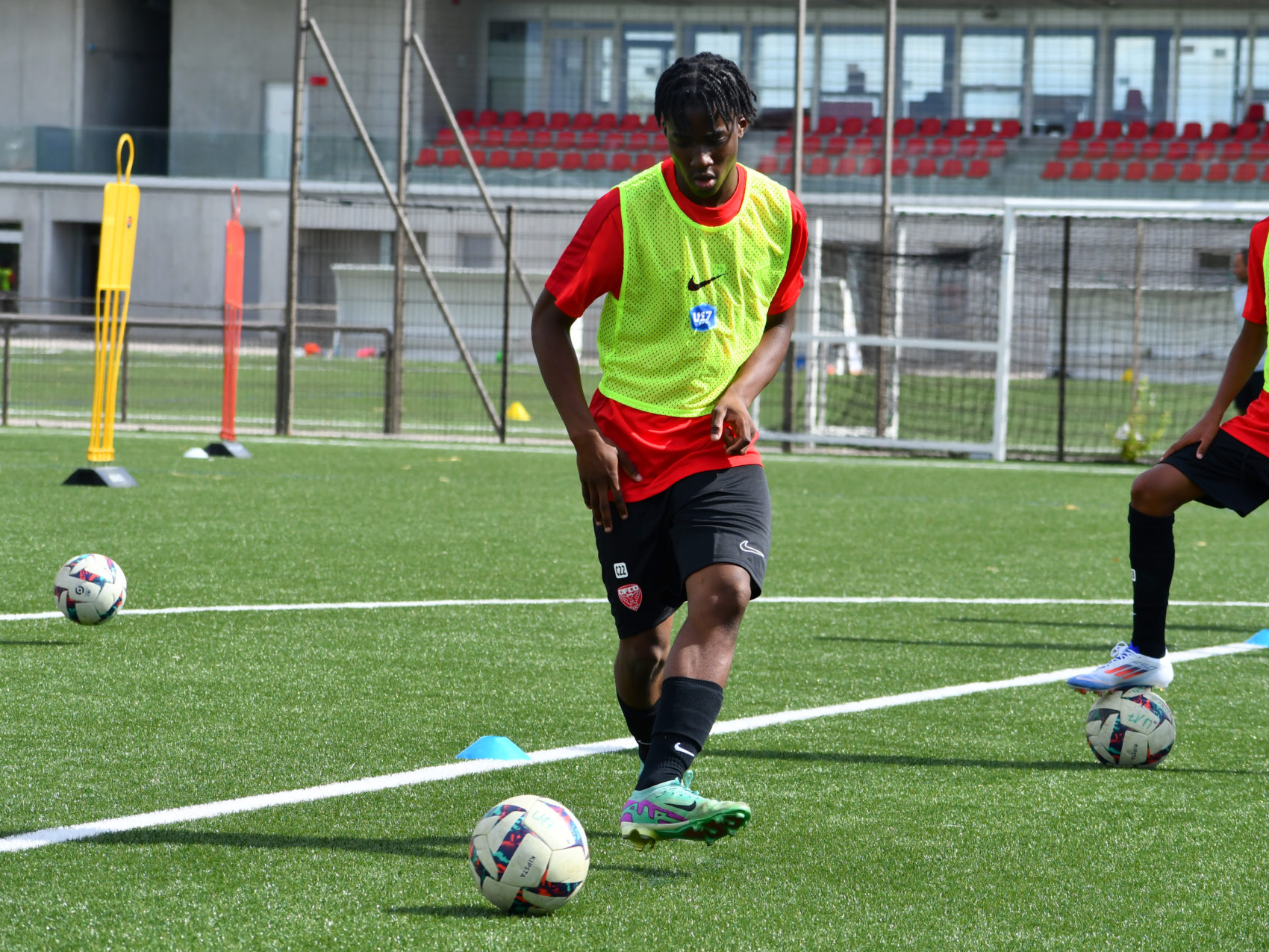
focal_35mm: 189
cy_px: 475
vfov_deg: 7.9
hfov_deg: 10.5
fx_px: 6929
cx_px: 641
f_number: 7.1
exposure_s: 1/1600
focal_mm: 116
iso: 400
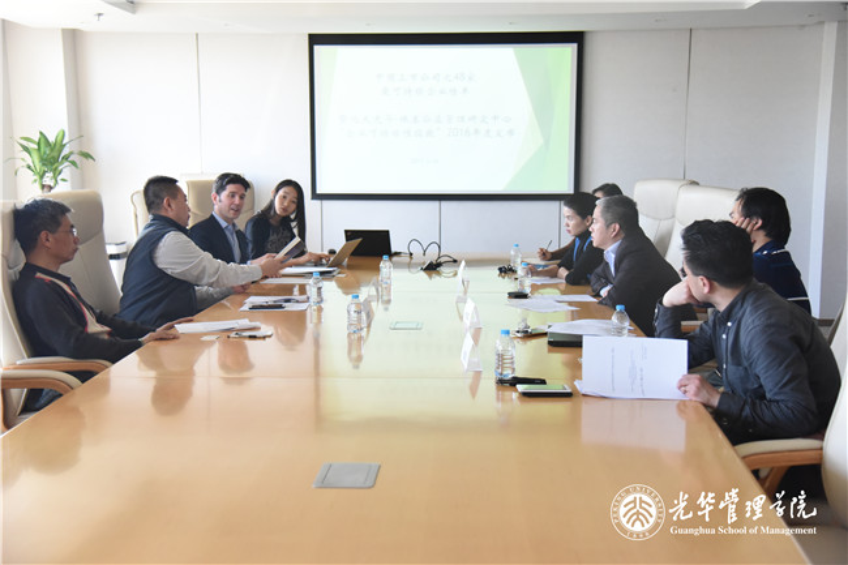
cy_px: 282
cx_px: 424
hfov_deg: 44.5
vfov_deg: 30.5
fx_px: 1036
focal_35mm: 44
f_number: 4
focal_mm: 44
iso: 5000
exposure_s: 1/500
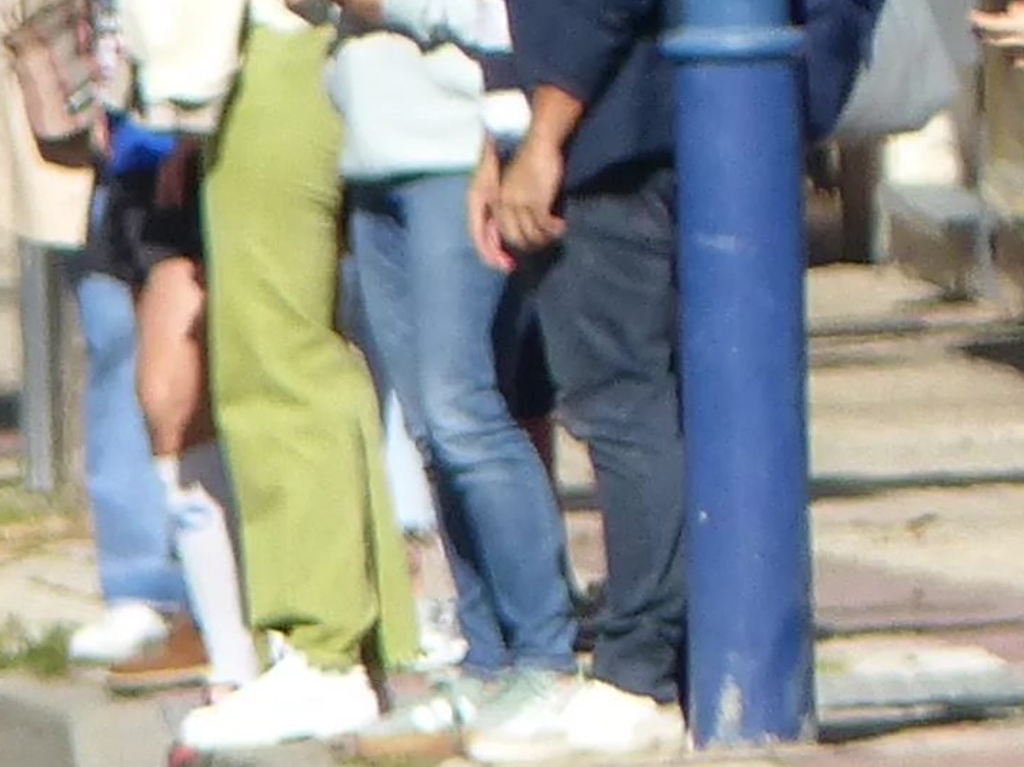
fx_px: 96891
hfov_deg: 0.6
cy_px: 490
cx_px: -795
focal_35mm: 3277
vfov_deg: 0.5
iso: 100
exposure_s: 1/800
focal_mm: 105.6
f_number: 4
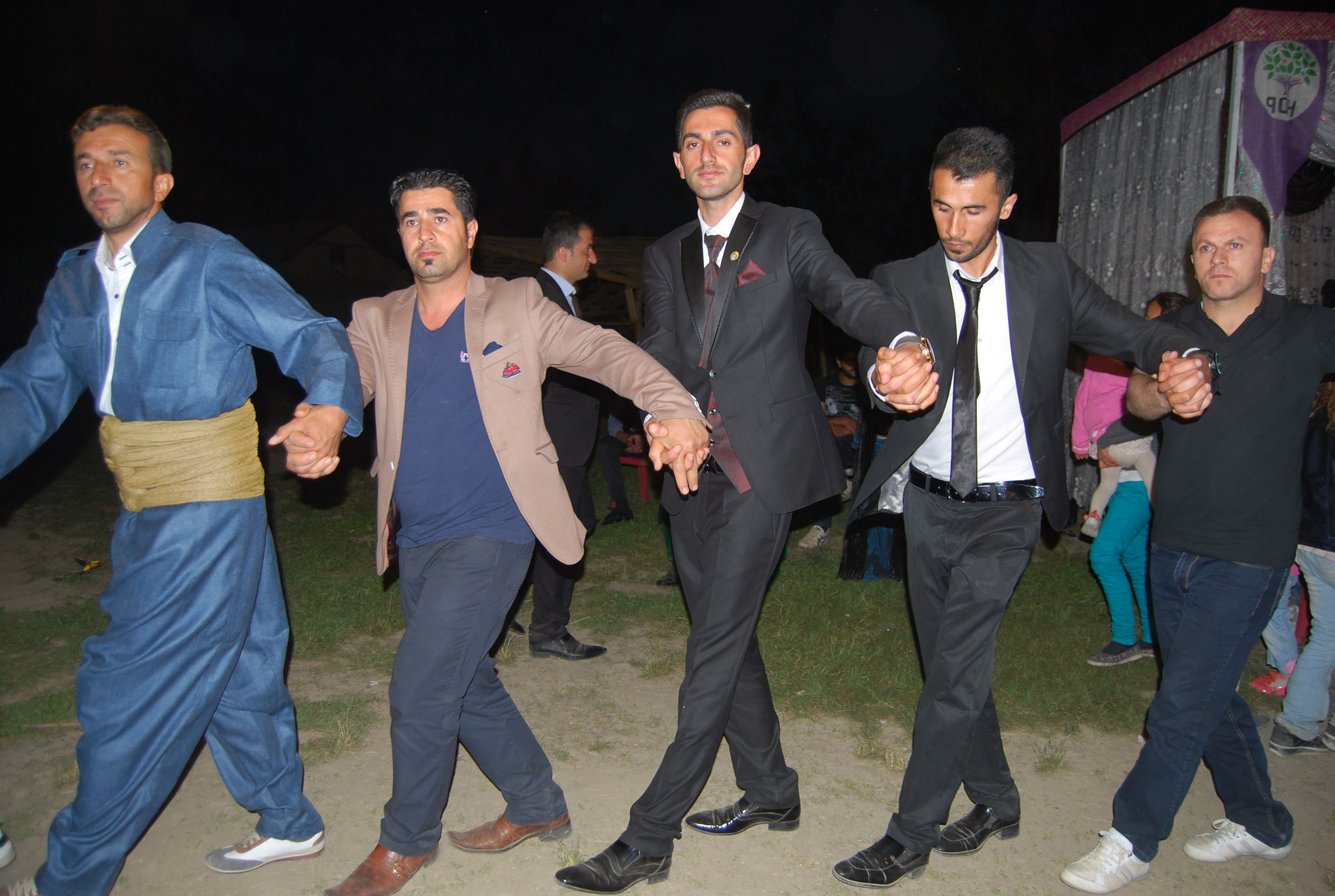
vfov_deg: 48.1
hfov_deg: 67.3
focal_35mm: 27
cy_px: 448
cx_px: 668
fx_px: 1003
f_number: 3.5
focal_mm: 18
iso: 200
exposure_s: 1/60
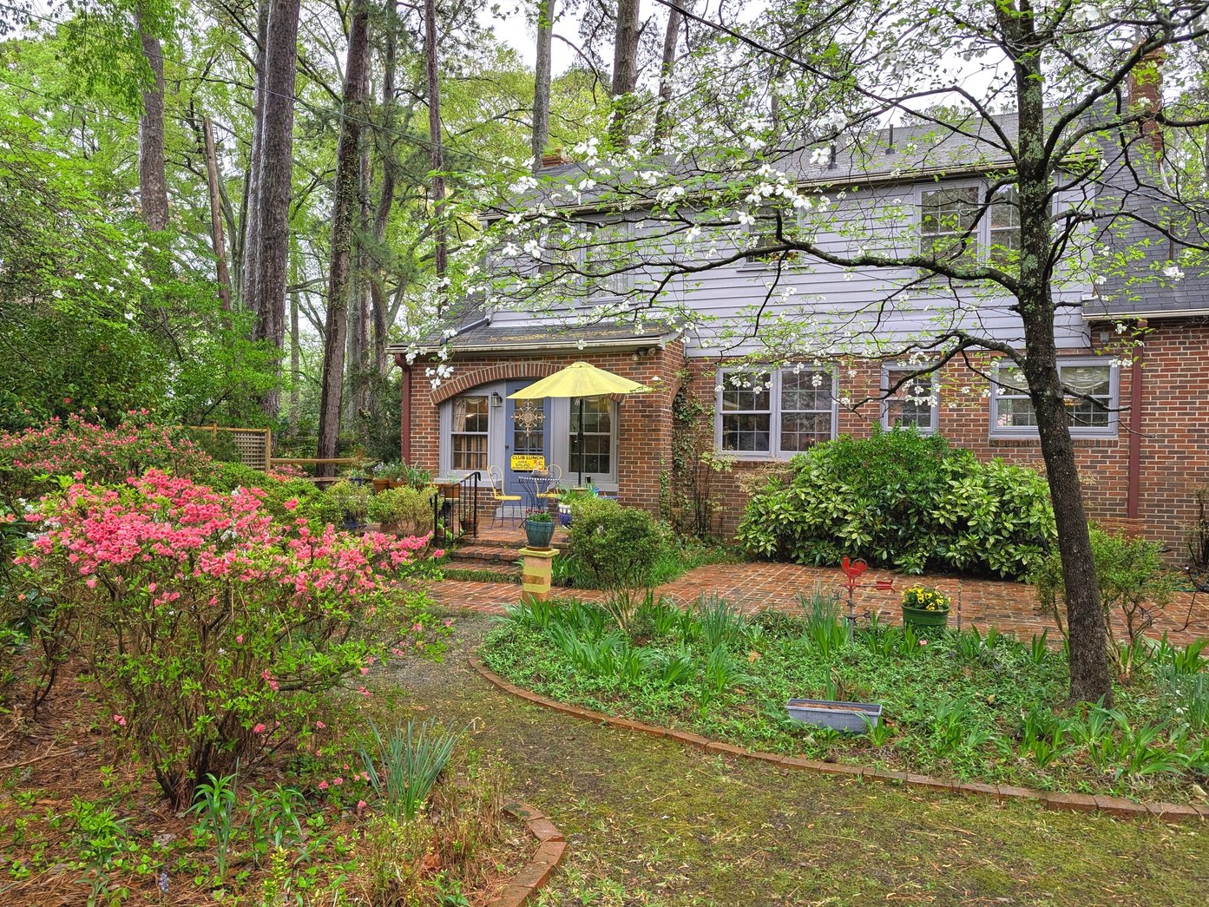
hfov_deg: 67.2
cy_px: 480
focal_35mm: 26
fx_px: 908
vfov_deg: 53.0
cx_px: 561
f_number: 1.68
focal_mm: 6.9
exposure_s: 1/163
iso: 18
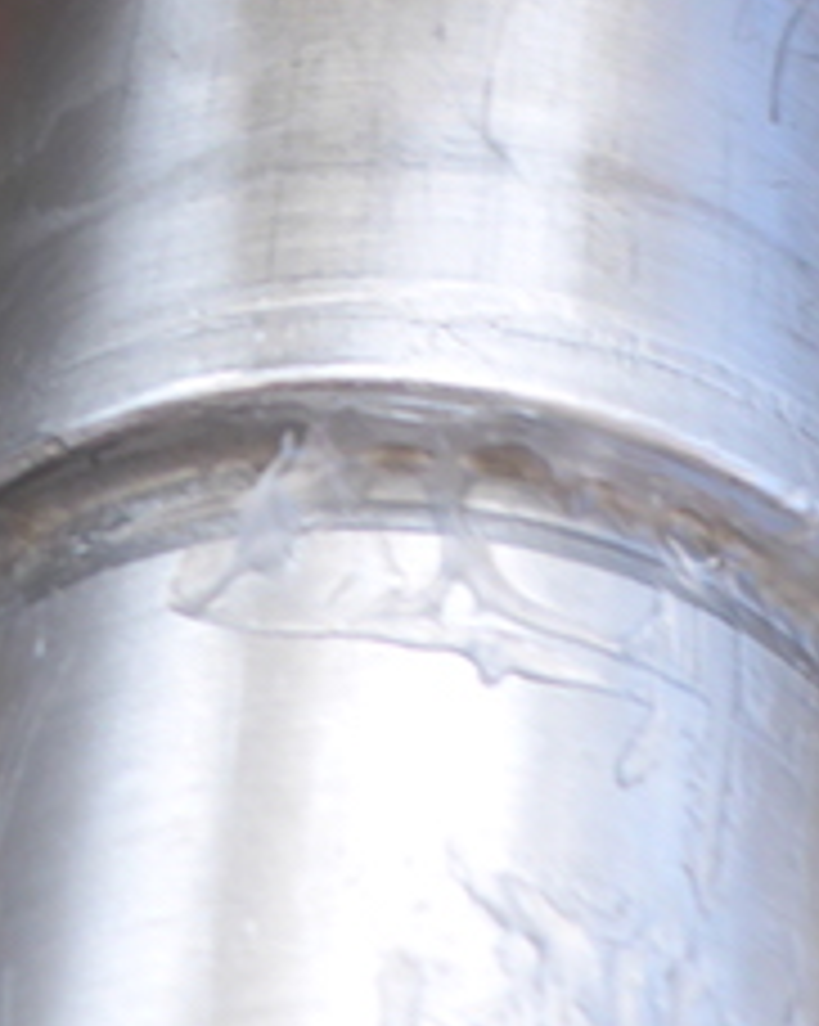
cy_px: -385
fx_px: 3883
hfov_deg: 12.0
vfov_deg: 14.3
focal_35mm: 128
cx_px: 504
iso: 100
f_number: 3.3
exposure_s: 1/100
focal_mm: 4.9
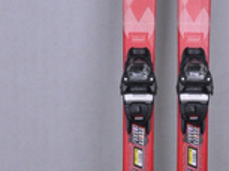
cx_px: 164
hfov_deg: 19.2
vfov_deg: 14.4
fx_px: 673
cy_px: 102
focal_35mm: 102
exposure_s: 1/125
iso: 3200
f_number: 9.5
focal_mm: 24
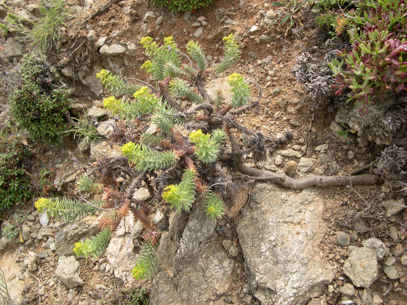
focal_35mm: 38
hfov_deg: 49.0
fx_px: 447
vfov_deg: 37.7
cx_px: 204
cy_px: 152
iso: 100
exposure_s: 1/90
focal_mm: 8
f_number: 7.6
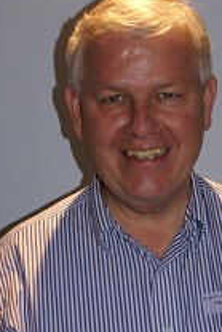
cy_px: 211
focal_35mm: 98
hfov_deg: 14.0
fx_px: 904
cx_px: 137
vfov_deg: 20.8
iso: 400
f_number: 5.6
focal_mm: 35
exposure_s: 1/60
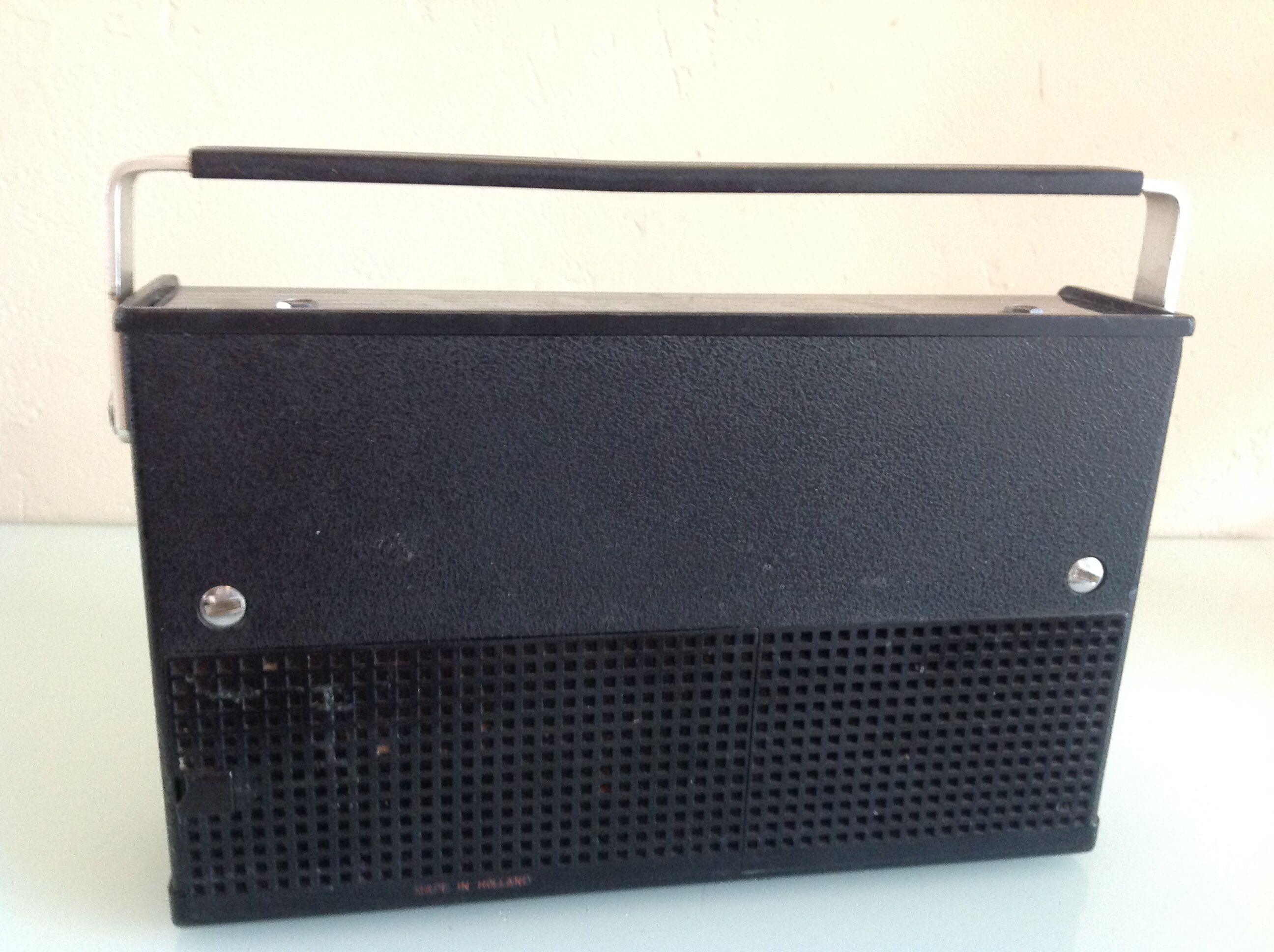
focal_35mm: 35
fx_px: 1286
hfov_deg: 52.7
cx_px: 637
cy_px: 476
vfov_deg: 40.6
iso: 320
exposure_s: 1/15
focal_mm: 4.28
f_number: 2.4
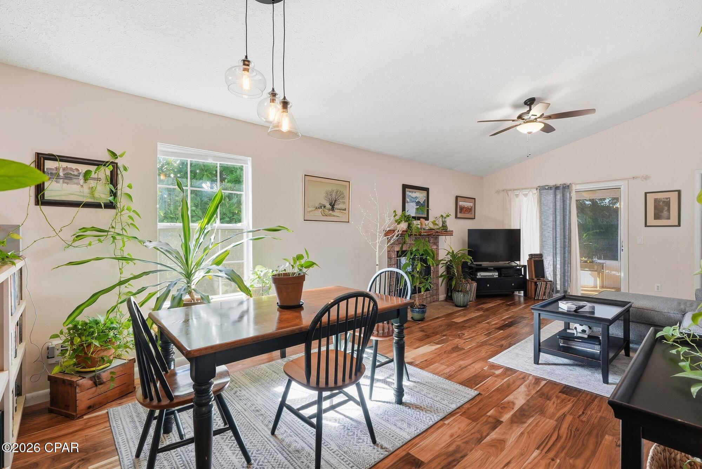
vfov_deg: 73.8
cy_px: 234
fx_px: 312
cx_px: 351
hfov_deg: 96.7
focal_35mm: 16
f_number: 8
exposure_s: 1/250
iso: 800
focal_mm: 16
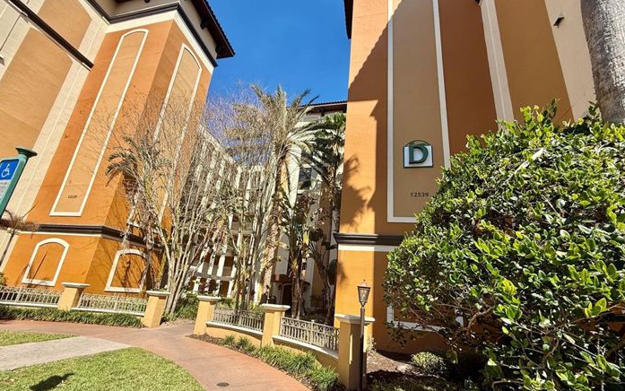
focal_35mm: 15
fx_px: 256
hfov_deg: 101.4
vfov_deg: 74.4
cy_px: 224
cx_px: 312
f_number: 2.2
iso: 50
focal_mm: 2.22
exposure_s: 1/1368
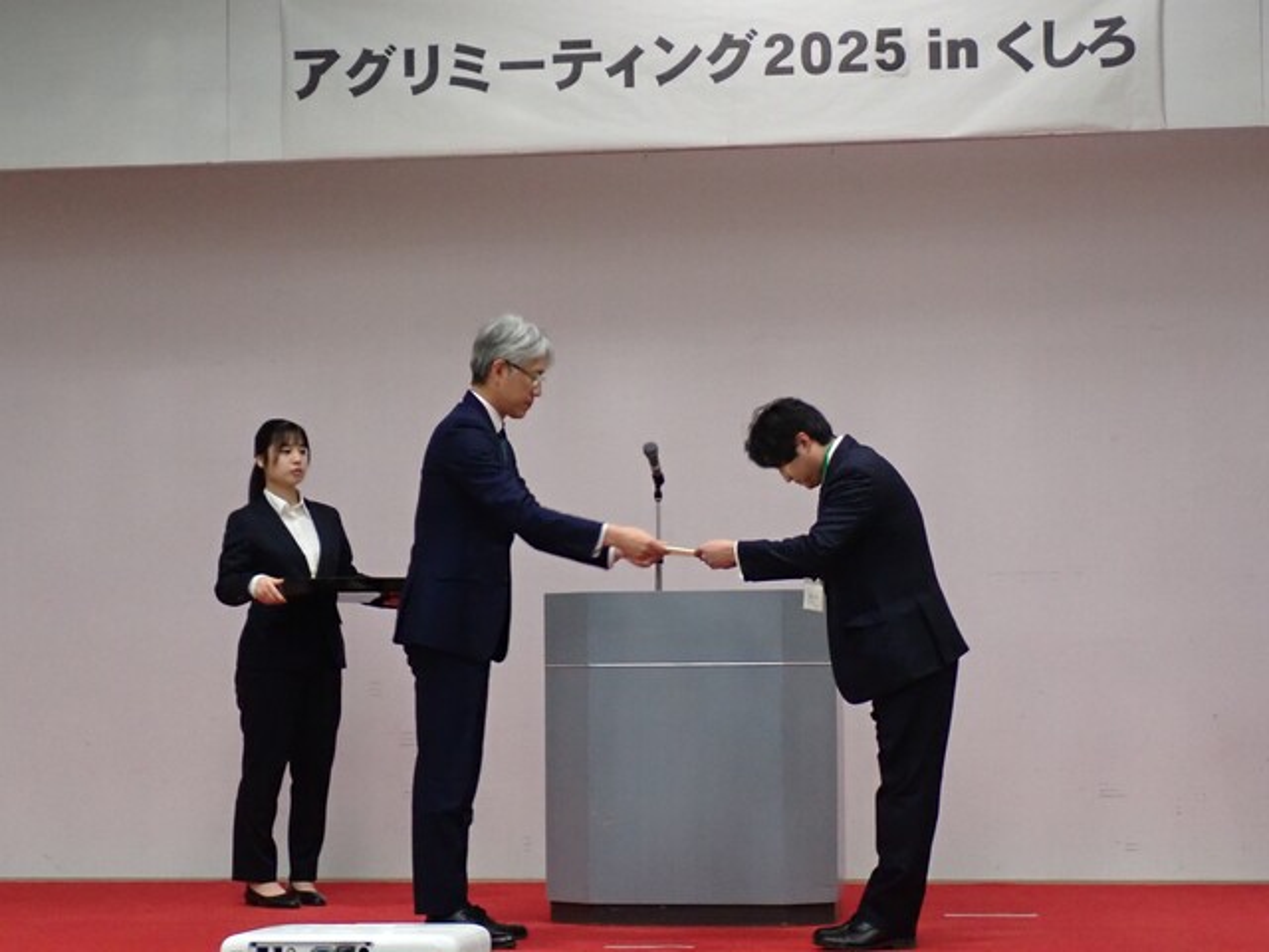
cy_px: 476
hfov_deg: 35.5
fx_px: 1980
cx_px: 634
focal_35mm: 54
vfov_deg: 27.0
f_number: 3.3
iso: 800
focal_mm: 9.65
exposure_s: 1/25
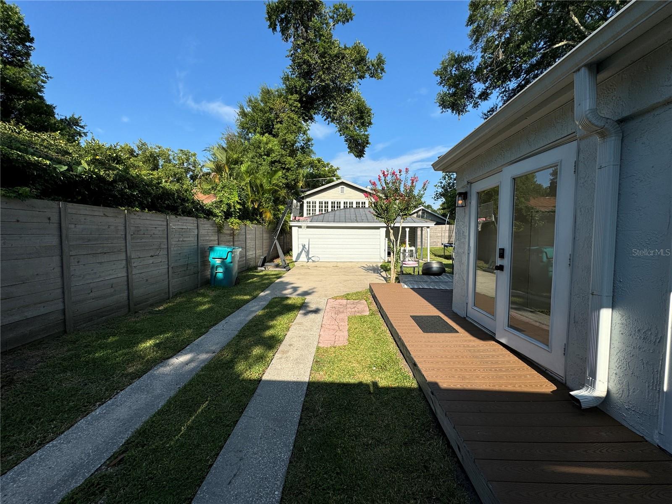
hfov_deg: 102.1
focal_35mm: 14
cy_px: 252
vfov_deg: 85.7
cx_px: 336
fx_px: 272
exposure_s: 1/1748
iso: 50
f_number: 2.2
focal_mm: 2.22
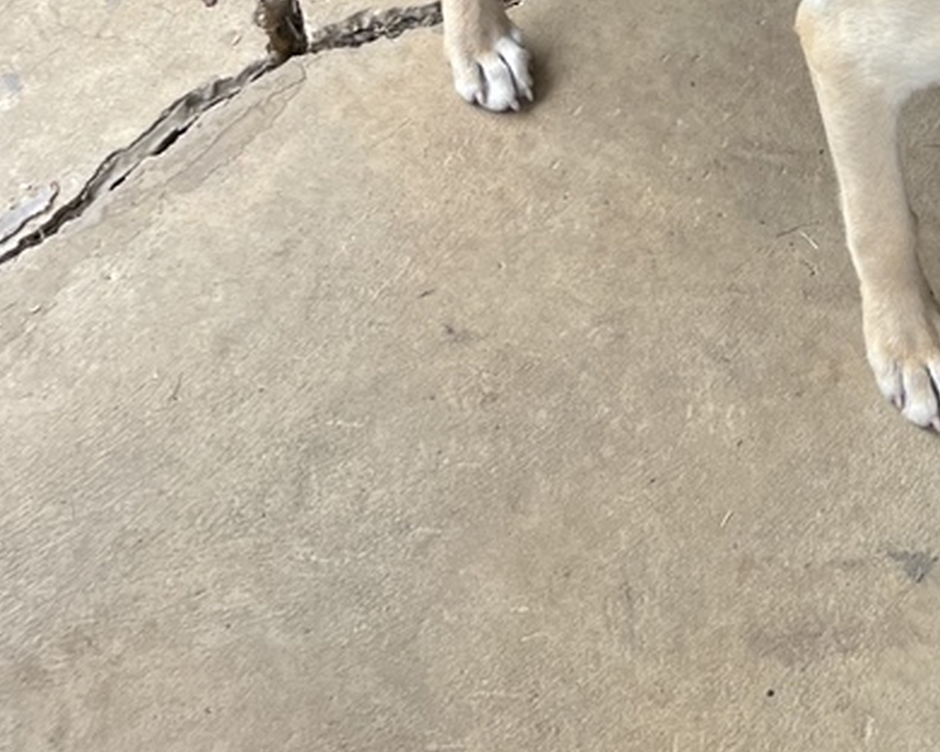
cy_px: -388
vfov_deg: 20.1
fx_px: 1808
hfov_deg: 28.0
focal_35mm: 65
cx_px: 856
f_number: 1.6
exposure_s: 1/315
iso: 50
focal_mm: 5.1
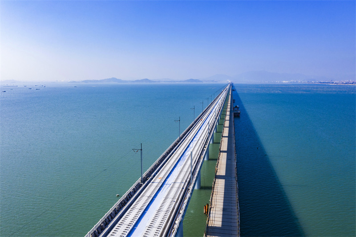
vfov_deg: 46.3
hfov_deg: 65.5
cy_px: 118
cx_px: 178
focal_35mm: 28
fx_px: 277
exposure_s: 1/240
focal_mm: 10.26
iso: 100
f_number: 8
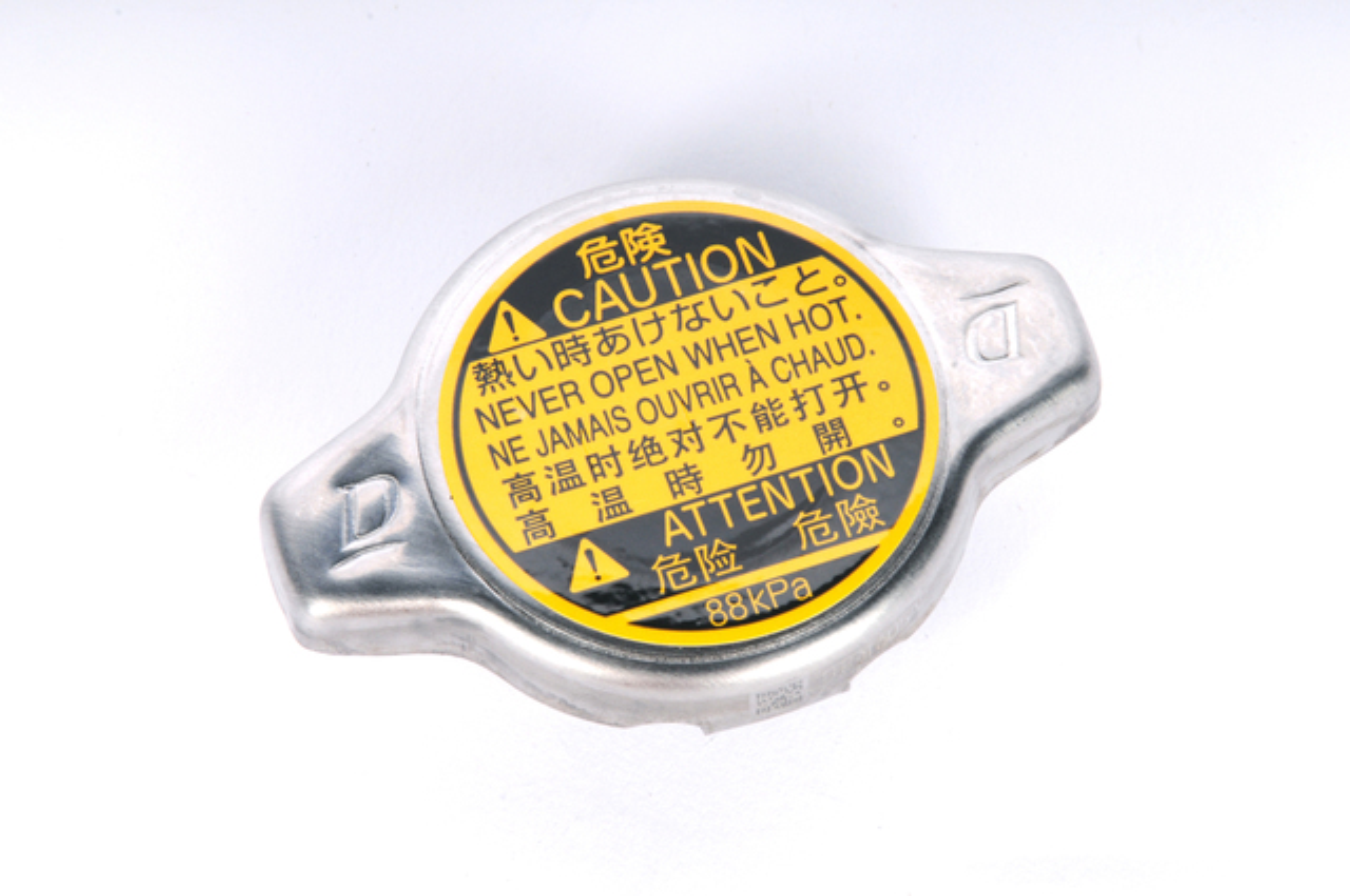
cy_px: 448
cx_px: 675
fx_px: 11236
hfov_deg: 6.9
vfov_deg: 4.6
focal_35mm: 300
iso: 320
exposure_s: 1/200
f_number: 25
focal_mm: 200
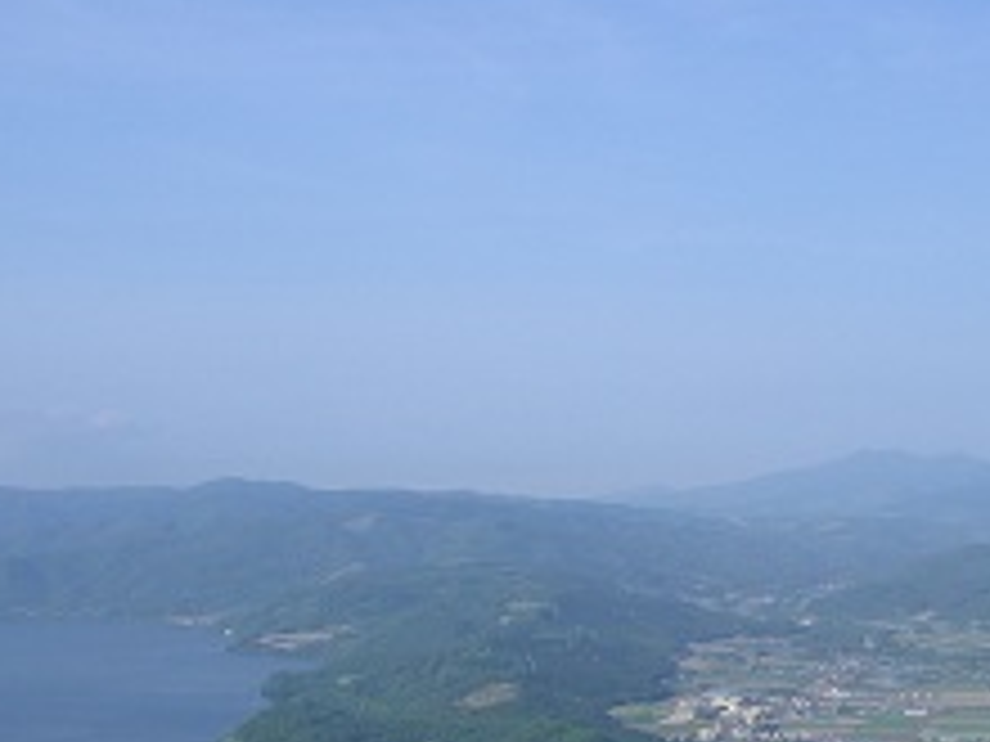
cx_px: 711
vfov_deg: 20.9
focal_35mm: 69
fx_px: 1973
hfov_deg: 27.9
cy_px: 652
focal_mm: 7.9
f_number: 5.6
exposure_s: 1/250
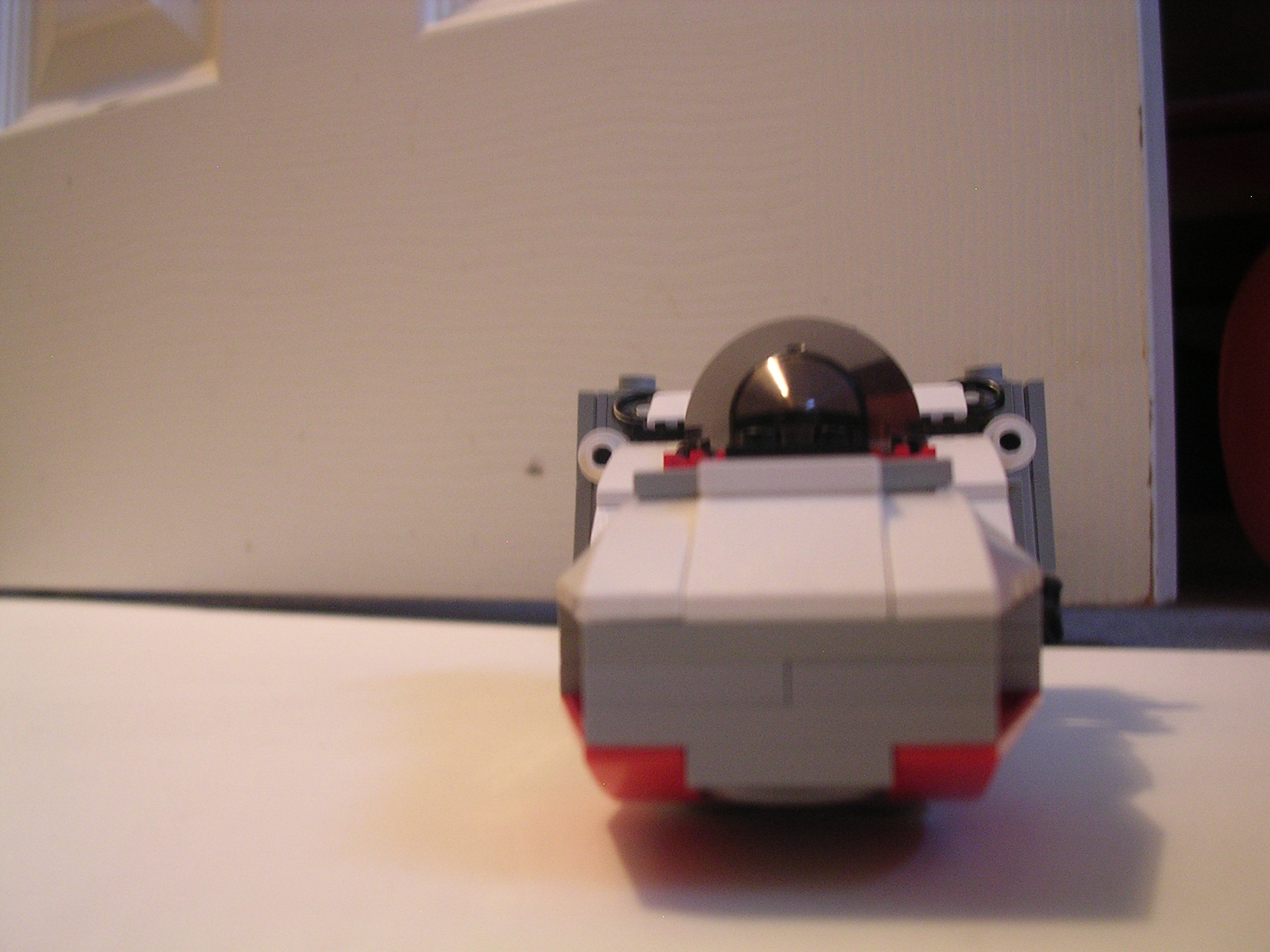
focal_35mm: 38
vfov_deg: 37.7
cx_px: 635
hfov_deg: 49.0
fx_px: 1394
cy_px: 476
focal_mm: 5.8
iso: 222
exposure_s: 1/3.6
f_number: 2.8
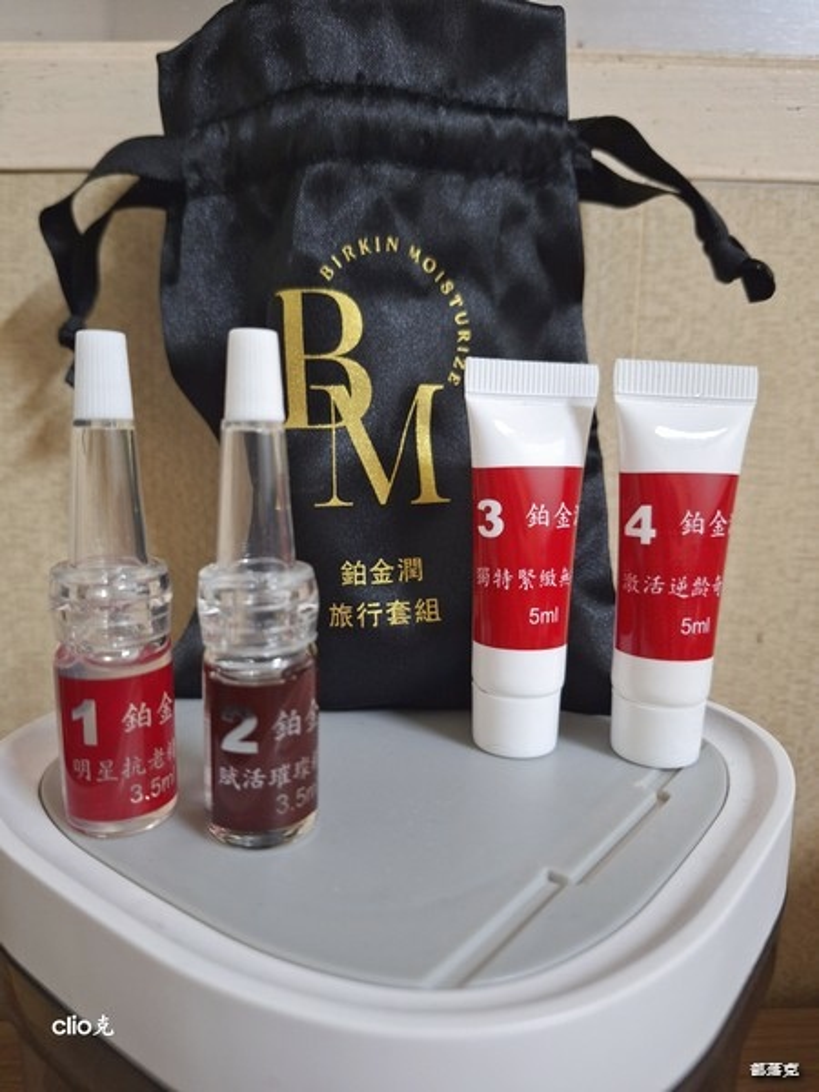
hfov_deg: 58.9
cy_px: 546
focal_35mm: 23
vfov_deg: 73.9
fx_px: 726
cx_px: 410
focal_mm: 5.54
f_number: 1.8
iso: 400
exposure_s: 1/24
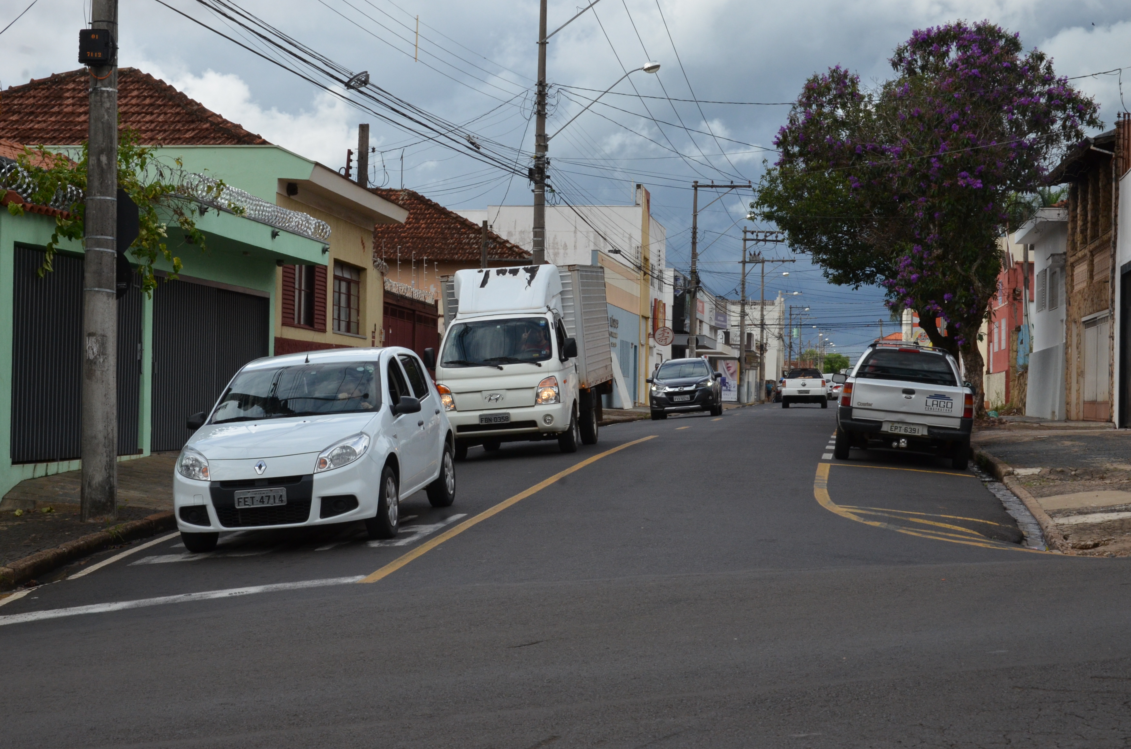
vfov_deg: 22.5
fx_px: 1881
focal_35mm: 60
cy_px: 374
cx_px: 566
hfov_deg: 33.5
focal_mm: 40
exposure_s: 1/640
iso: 800
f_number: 13
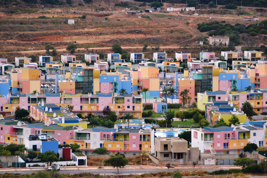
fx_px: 1669
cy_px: 89
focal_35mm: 225
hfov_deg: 9.1
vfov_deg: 6.1
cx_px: 134
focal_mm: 150
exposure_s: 1/500
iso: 400
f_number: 6.3
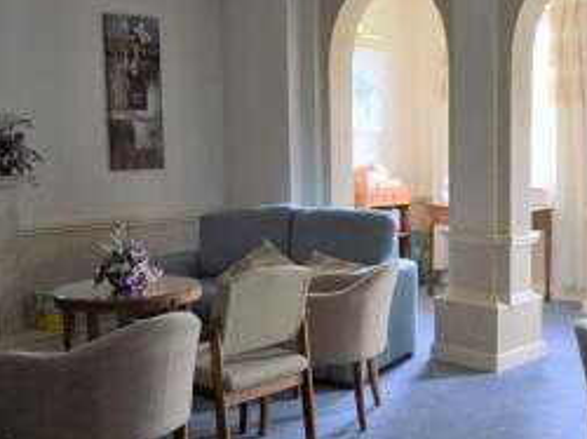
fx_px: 932
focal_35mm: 55
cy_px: 236
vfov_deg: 26.5
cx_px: 556
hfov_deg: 32.7
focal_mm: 20
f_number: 3.5
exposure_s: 1/30
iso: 100
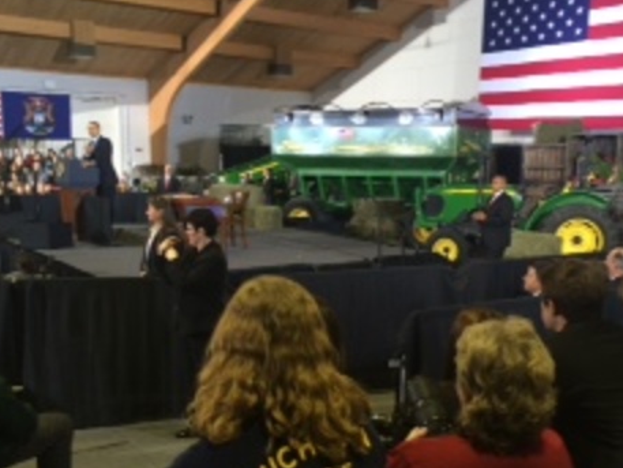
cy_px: 266
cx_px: 339
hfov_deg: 44.7
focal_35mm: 42
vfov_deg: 34.3
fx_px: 756
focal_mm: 4.12
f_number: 2.2
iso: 64
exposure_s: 1/30
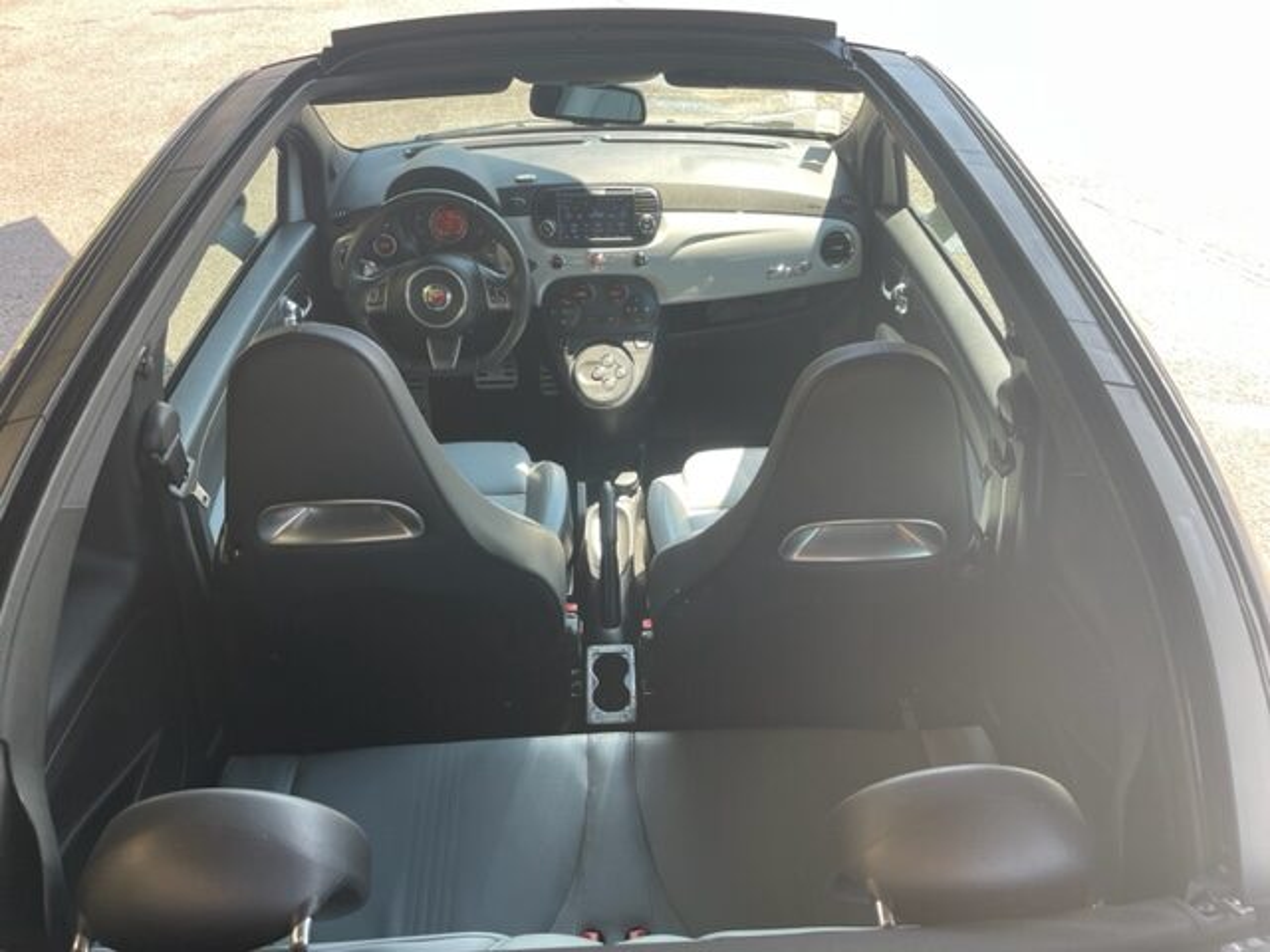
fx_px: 954
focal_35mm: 26
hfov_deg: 67.3
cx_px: 635
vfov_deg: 53.1
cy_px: 476
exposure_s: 1/124
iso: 32
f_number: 1.6
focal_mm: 4.2
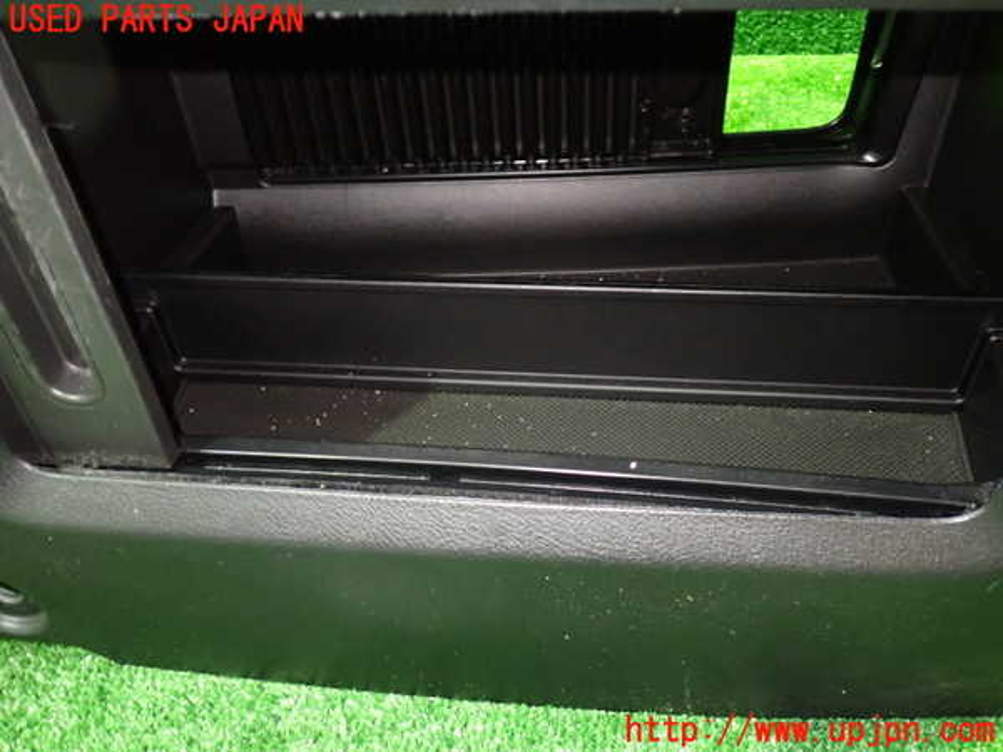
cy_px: 376
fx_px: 869
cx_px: 502
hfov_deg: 60.0
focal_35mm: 30
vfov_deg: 46.8
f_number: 2.3
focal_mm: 5.4
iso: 800
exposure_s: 1/10
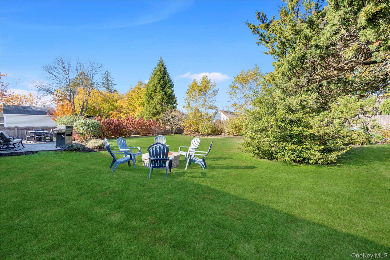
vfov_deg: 73.7
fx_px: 173
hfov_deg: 96.7
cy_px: 130
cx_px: 195
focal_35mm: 16
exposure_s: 1/200
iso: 250
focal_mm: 16
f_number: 5.6
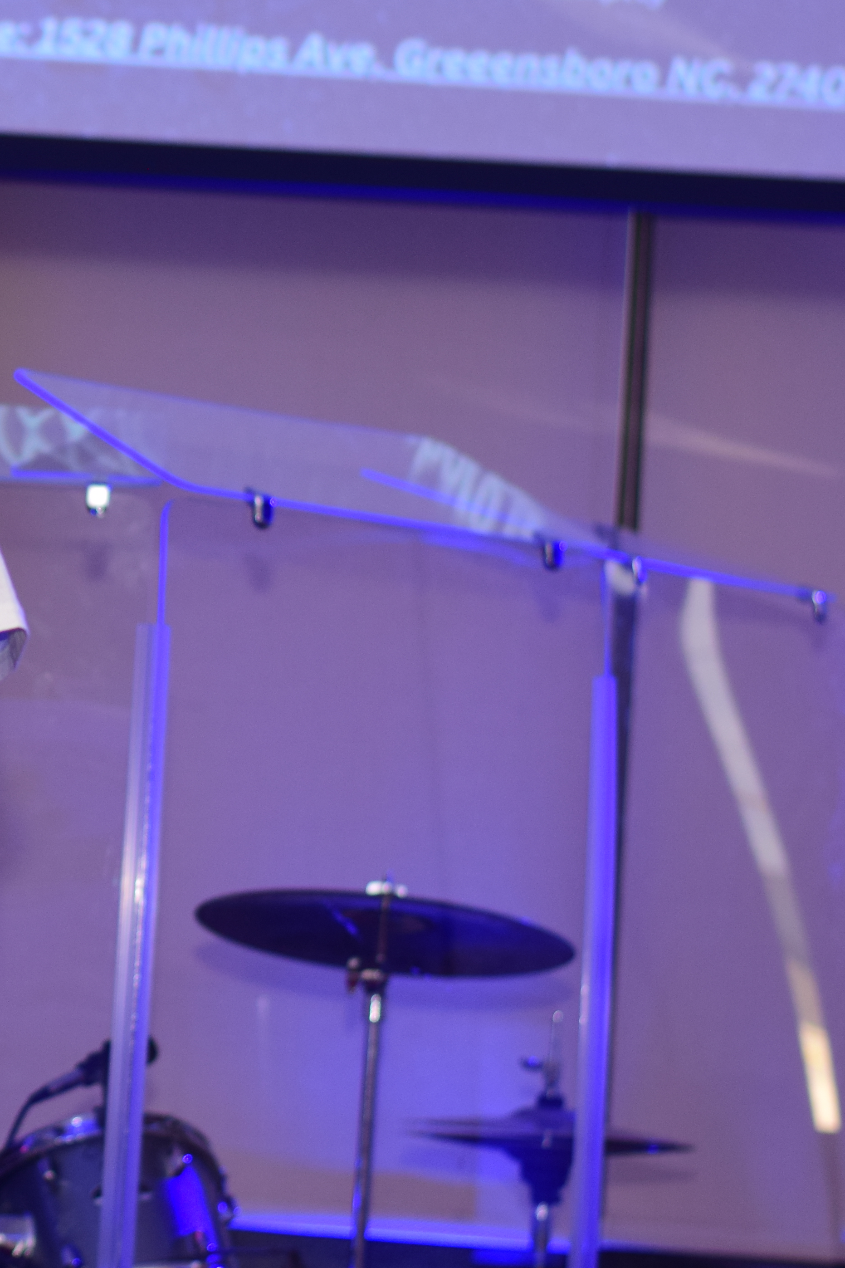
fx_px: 5669
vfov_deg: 12.8
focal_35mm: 161
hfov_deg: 8.3
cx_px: -434
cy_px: 522
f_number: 2.8
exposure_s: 1/200
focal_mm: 50
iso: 320
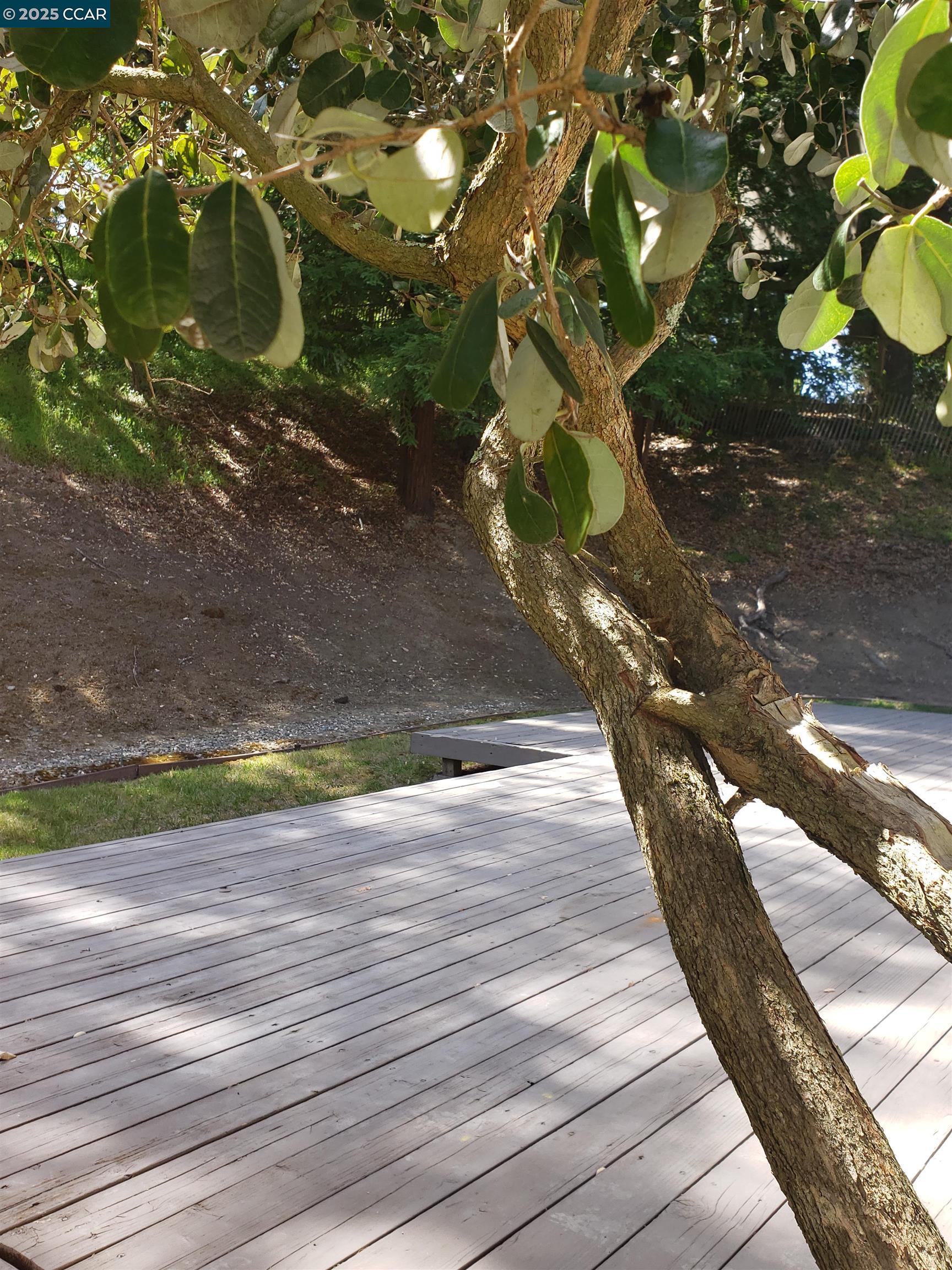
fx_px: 953
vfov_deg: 67.3
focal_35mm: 26
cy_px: 635
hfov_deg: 53.1
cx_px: 476
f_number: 2.4
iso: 50
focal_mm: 4.3
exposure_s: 1/178
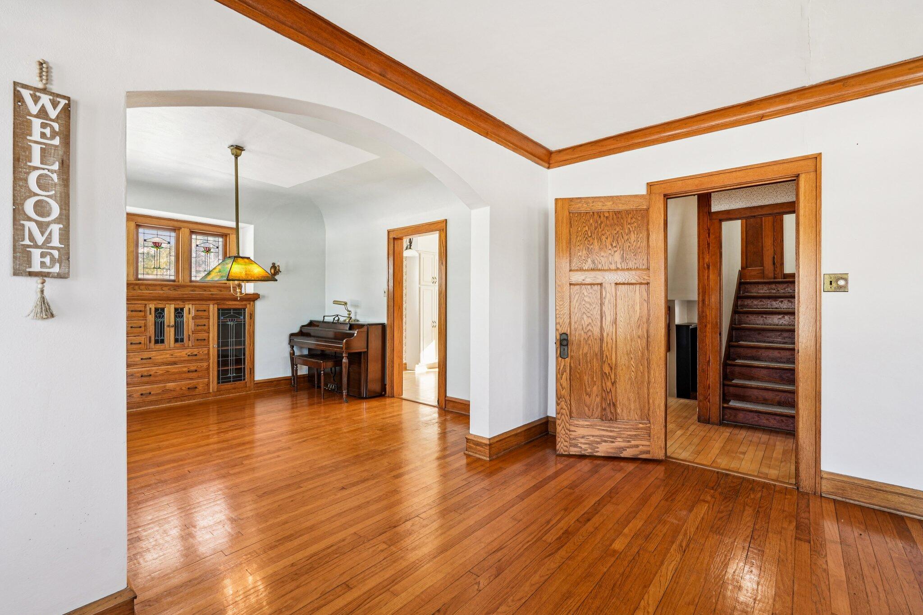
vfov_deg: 72.0
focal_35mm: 16
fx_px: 423
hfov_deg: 95.0
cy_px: 308
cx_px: 462
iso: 320
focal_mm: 16.5
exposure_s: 1/15
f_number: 8
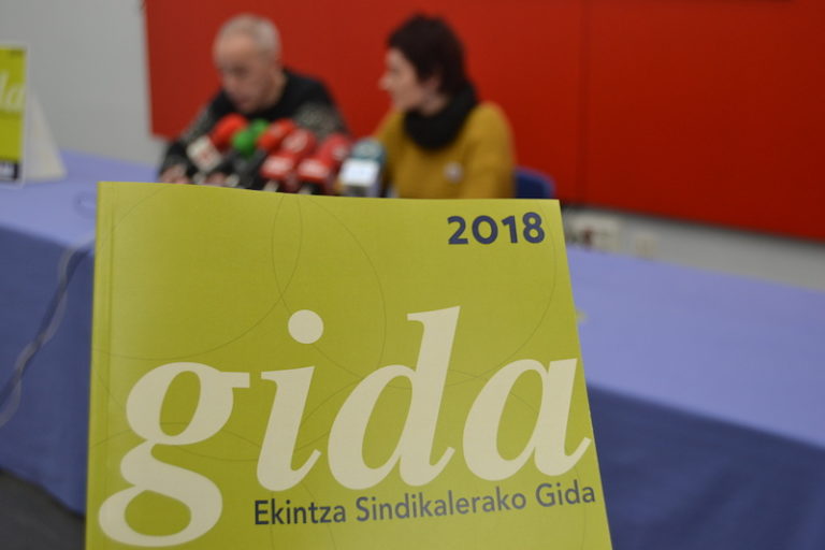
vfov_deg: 25.8
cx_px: 412
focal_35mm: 52
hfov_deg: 37.9
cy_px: 275
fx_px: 1203
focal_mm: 35
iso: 560
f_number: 4.5
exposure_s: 1/60
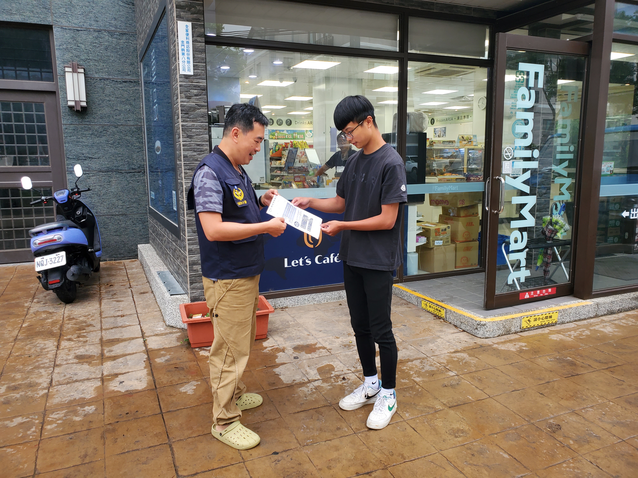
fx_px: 479
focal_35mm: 26
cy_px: 239
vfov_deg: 53.1
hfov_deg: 67.3
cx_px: 319
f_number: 2.4
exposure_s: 1/120
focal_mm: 4.3
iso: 80
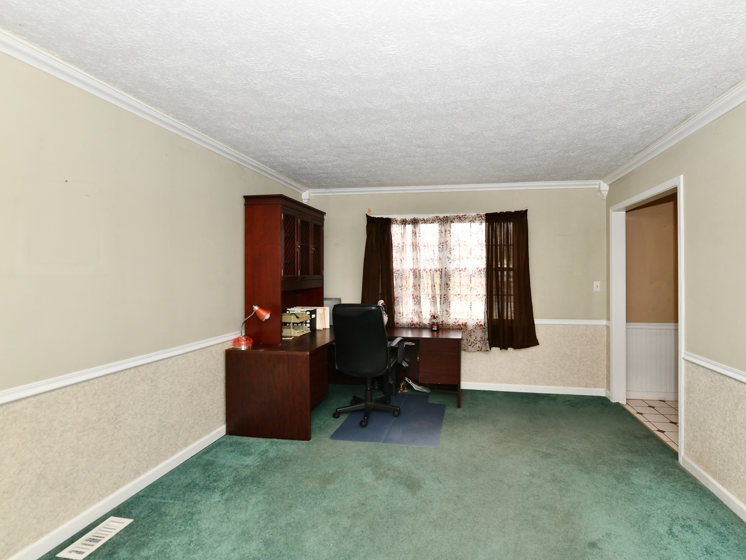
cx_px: 403
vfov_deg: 78.1
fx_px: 345
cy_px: 283
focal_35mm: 16
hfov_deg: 94.3
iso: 640
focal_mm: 14
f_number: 6.3
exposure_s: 1/60
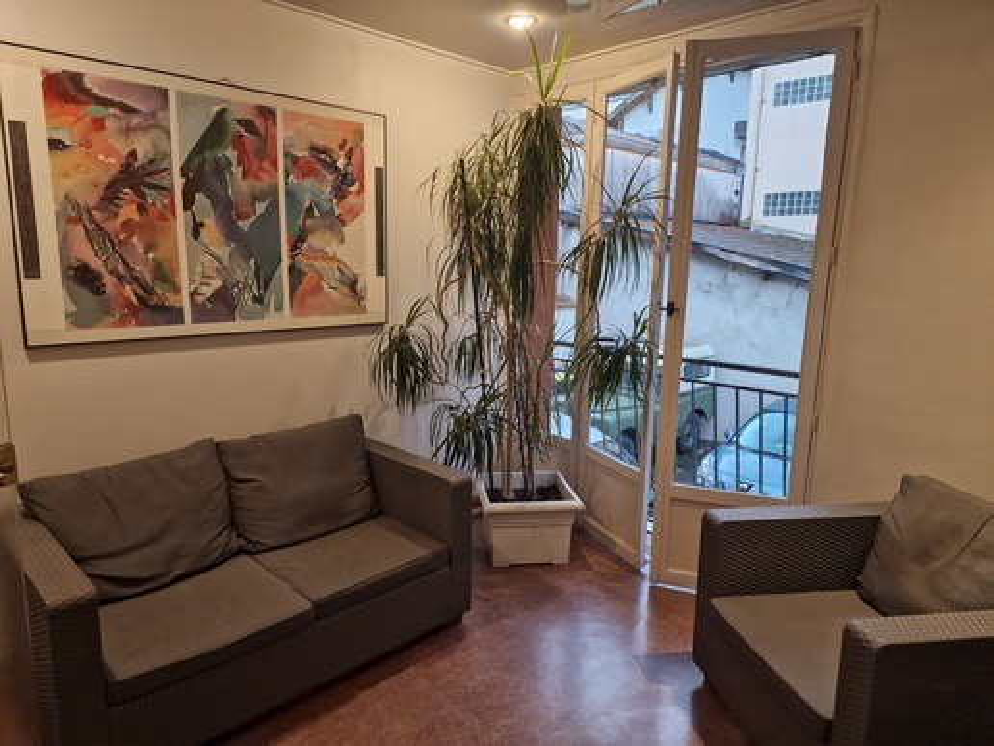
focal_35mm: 23
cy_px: 373
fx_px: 660
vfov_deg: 58.9
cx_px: 497
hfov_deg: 73.9
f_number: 1.8
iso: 400
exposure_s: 1/120
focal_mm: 6.4
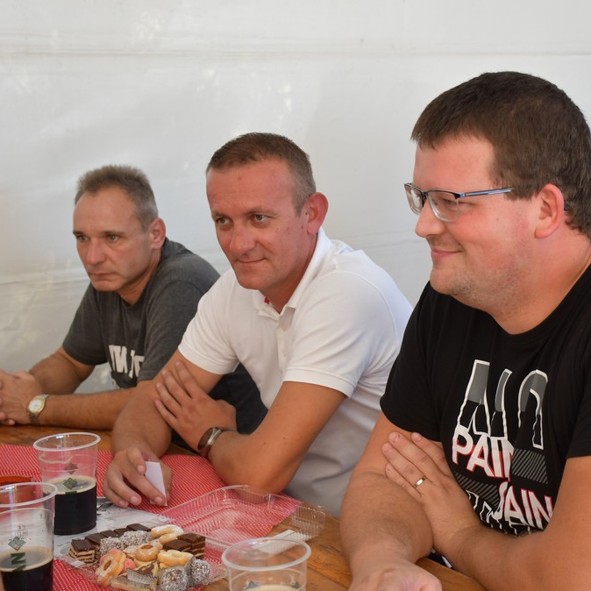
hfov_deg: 27.6
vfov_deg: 27.7
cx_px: 388
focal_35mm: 62
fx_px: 1198
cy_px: 296
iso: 800
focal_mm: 32
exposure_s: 1/200
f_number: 4
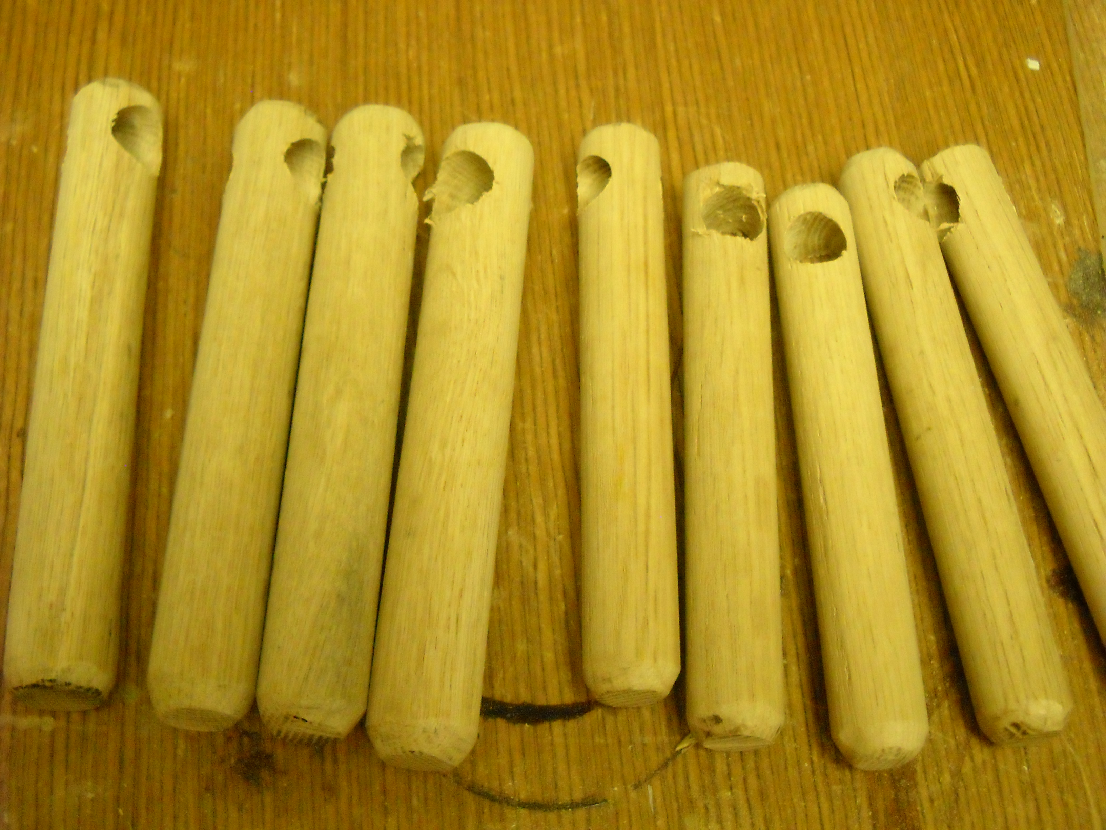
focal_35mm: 48
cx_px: 553
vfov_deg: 30.3
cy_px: 415
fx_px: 1534
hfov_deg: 39.7
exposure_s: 1/71
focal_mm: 7.88
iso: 800
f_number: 3.3
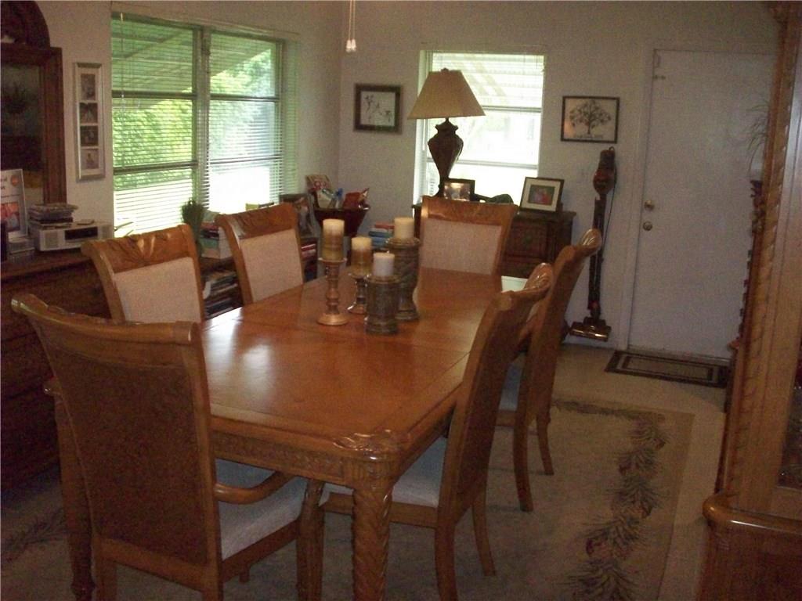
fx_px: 857
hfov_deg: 50.1
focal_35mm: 37
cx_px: 401
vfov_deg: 38.7
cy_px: 300
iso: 800
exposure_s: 1/128
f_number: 2.8
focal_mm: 6.2
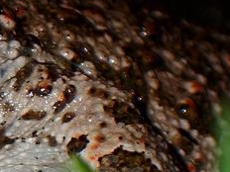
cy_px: 29
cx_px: -126
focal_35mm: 324
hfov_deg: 6.0
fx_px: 2153
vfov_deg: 4.6
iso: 200
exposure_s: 1/100
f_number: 14
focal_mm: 16.79
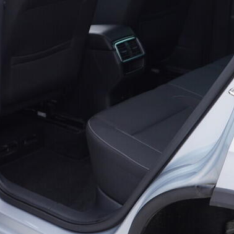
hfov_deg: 20.3
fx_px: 635
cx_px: 7
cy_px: 28
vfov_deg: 20.5
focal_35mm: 83
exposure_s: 1/50
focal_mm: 24
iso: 125
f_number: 3.2
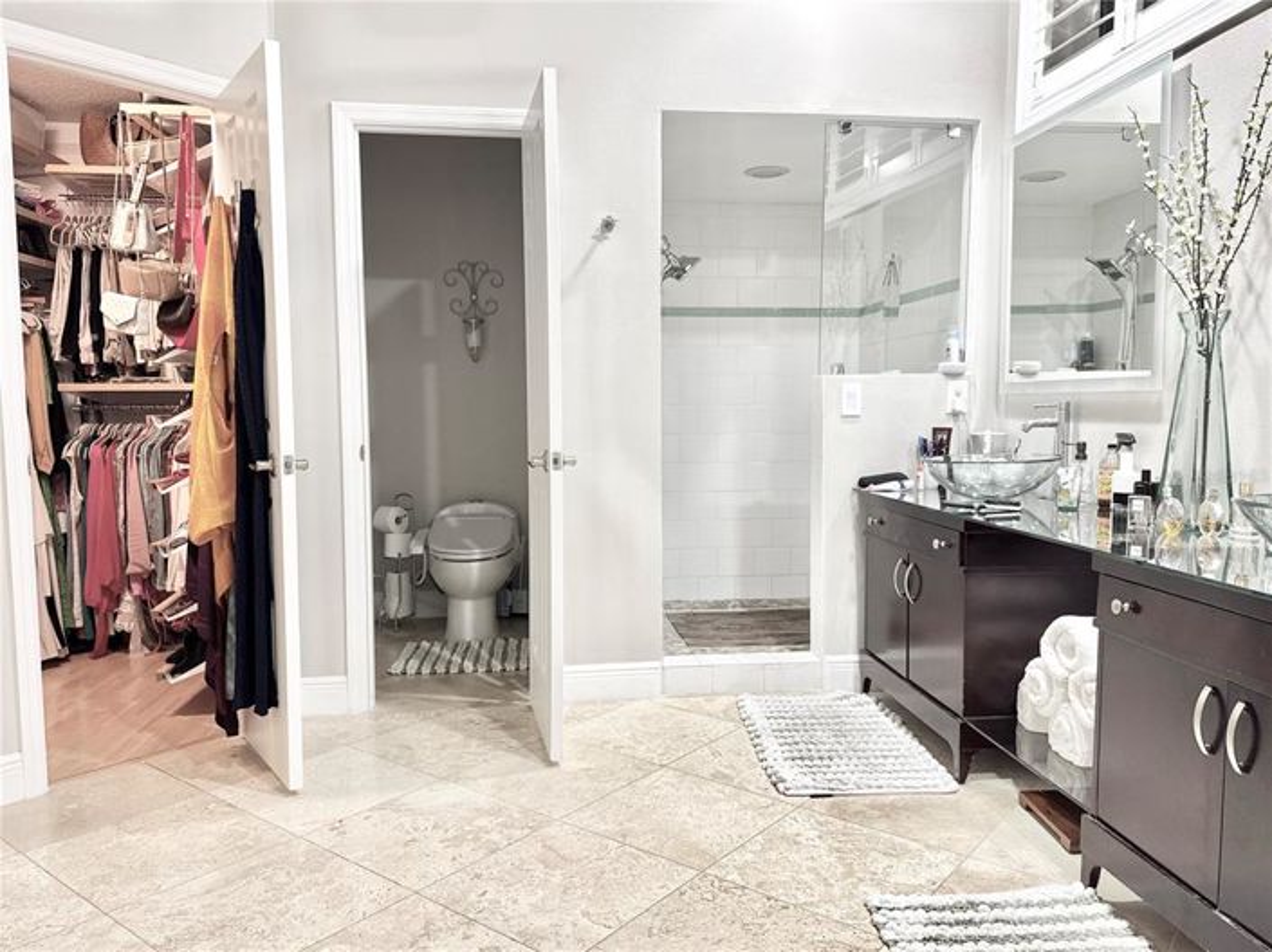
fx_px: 881
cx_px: 636
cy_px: 476
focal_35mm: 24
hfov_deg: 71.6
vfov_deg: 56.8
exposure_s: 1/60
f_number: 1.78
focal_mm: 6.76
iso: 200
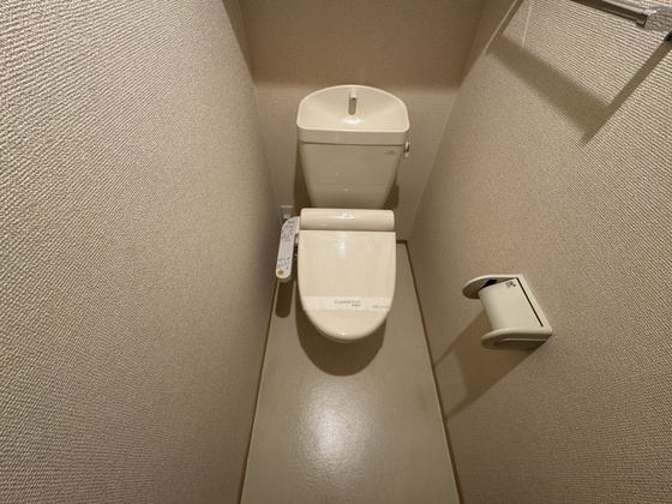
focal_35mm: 14
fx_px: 272
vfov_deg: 85.7
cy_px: 252
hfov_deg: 102.1
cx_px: 336
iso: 250
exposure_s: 1/60
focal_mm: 2.22
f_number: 2.2
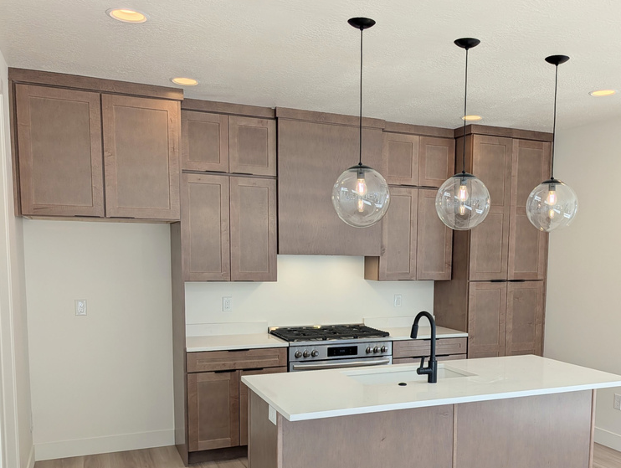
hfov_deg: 54.7
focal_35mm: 33
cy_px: 313
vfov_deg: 42.5
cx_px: 385
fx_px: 593
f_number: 1.68
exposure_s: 1/2320
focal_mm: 6.9
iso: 28
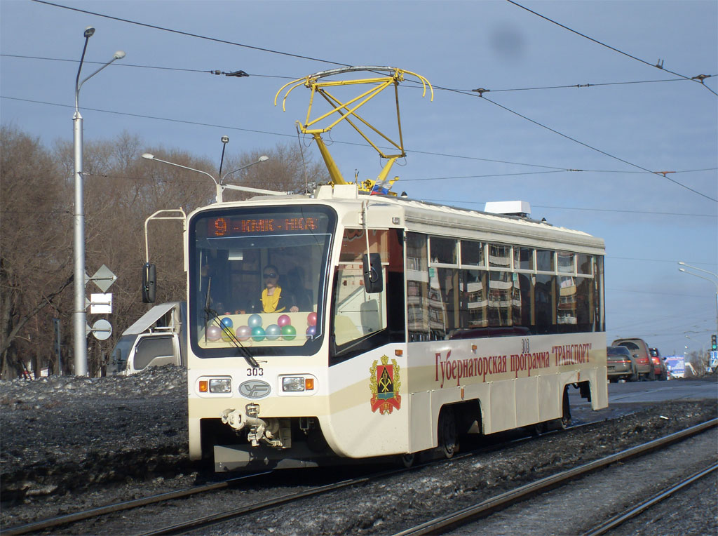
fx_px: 2298
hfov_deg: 17.8
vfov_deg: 13.3
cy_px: 268
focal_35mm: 111
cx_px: 359
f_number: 5.2
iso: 80
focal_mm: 18.1
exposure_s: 1/750
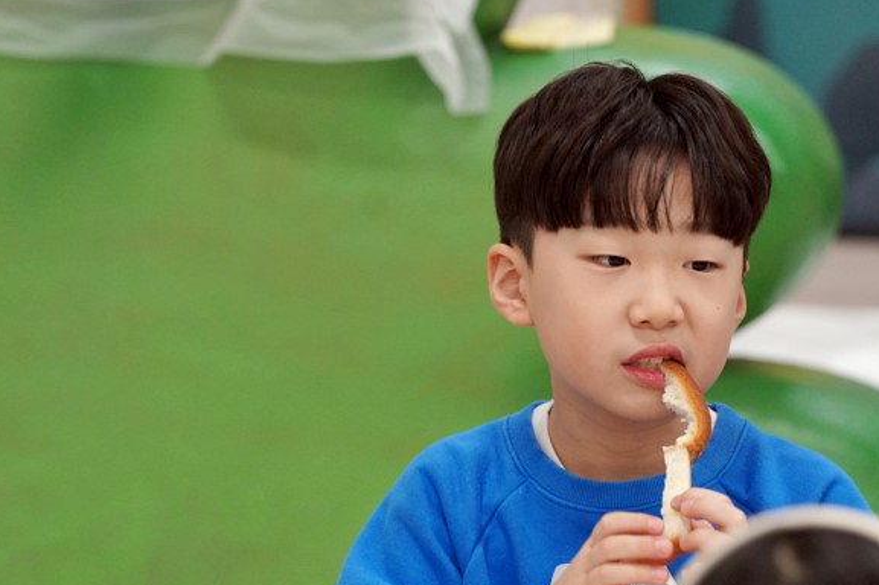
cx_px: 558
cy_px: 248
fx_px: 6857
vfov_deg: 4.9
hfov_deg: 7.3
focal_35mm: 281
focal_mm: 180
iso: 2000
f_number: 4
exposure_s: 1/200
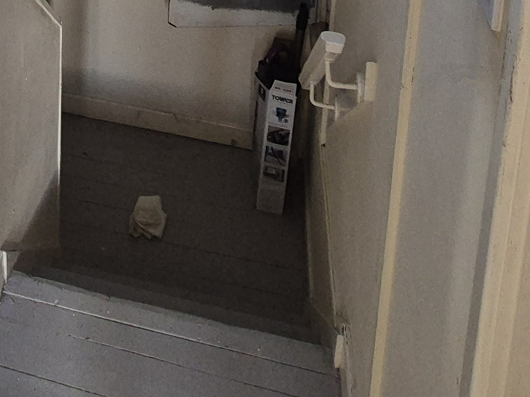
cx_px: 71
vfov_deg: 22.1
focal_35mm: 45
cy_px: -289
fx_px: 689
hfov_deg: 39.5
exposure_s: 1/100
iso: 320
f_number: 2.2
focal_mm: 2.2
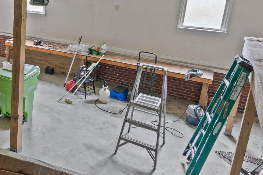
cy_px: 35
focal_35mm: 38
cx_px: -35
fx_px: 278
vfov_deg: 34.0
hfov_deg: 39.8
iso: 800
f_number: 10
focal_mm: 16
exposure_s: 1/1.25
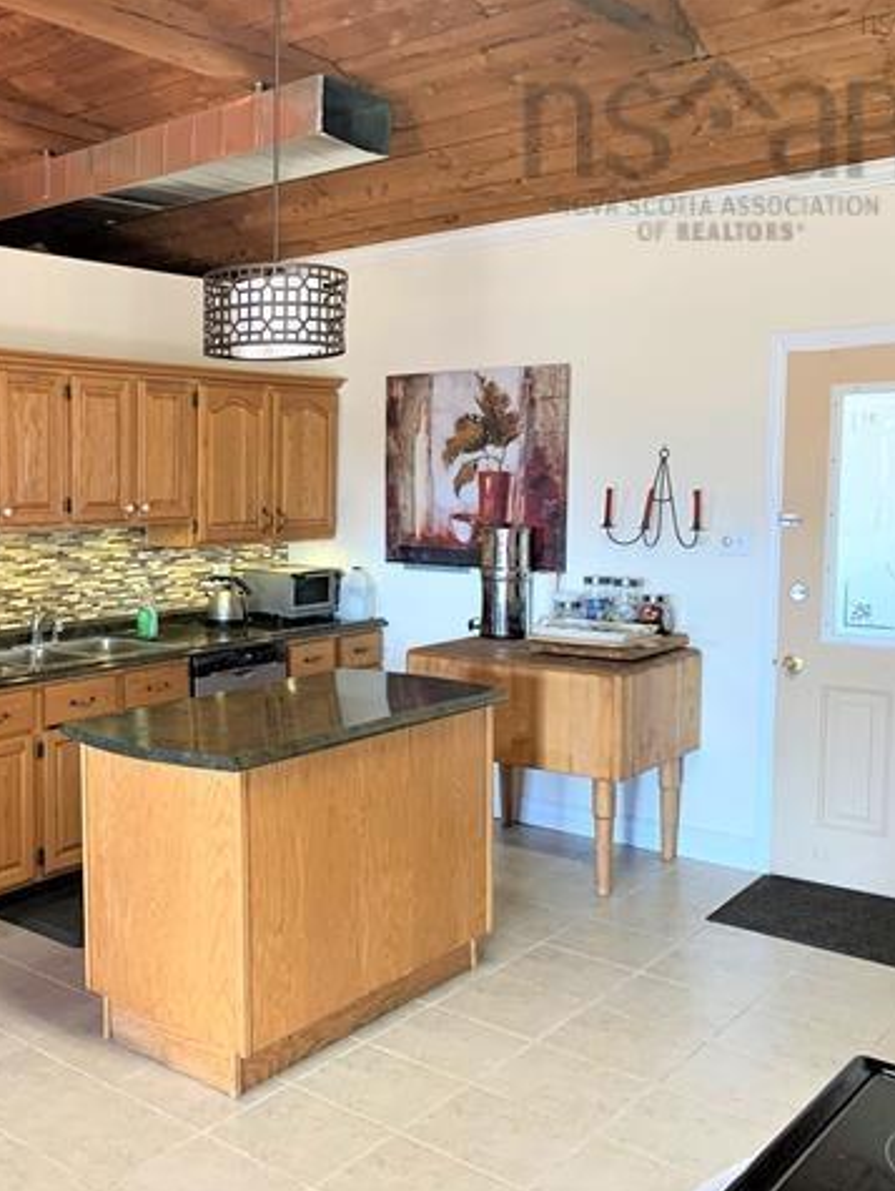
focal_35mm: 35
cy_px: 597
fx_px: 1205
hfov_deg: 38.8
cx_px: 148
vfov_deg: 52.6
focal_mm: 4.25
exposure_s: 1/40
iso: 320
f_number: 1.8
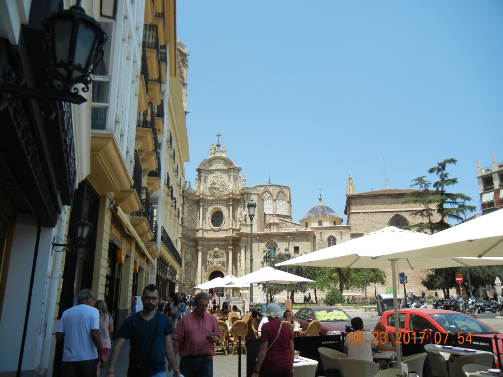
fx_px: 436
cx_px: 252
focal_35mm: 30
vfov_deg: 46.8
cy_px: 188
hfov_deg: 60.0
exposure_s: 1/348
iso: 160
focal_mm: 5.4
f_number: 7
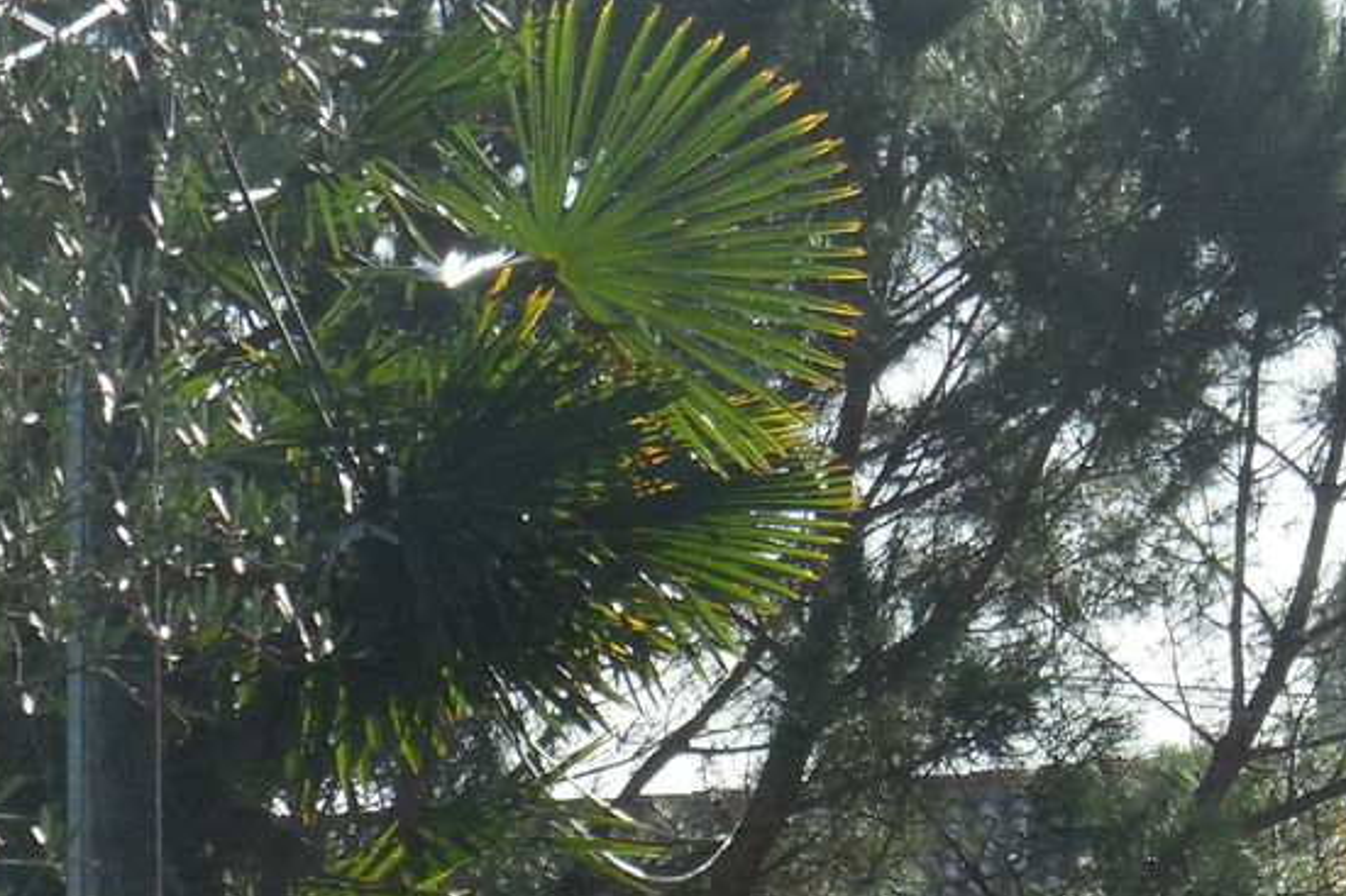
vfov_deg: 3.1
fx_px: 16370
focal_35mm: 438
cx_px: 1336
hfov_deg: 4.7
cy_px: 935
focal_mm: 25.8
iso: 125
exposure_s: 1/400
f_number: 5.1
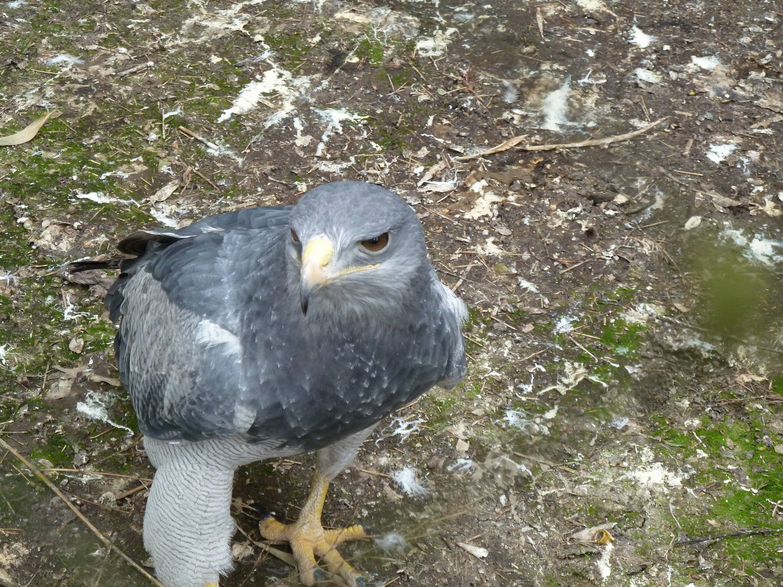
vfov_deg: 14.2
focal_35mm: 104
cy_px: 294
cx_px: 392
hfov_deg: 18.9
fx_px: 2352
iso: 200
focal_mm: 17
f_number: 4.3
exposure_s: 1/100
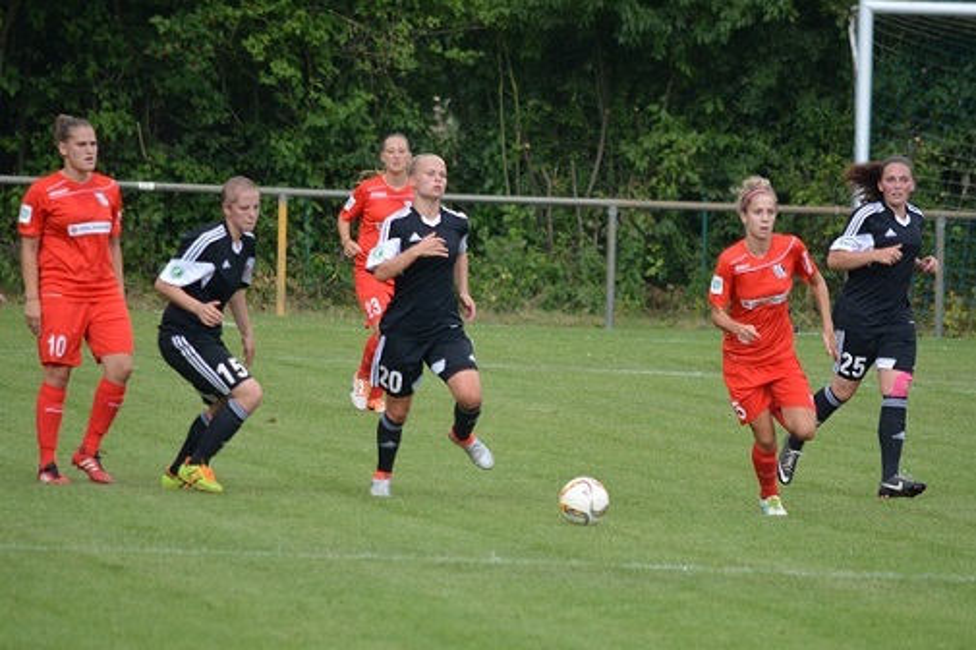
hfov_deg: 4.6
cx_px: 488
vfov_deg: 3.1
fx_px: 12192
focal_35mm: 450
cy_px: 325
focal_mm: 300
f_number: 5.6
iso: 720
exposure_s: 1/1000
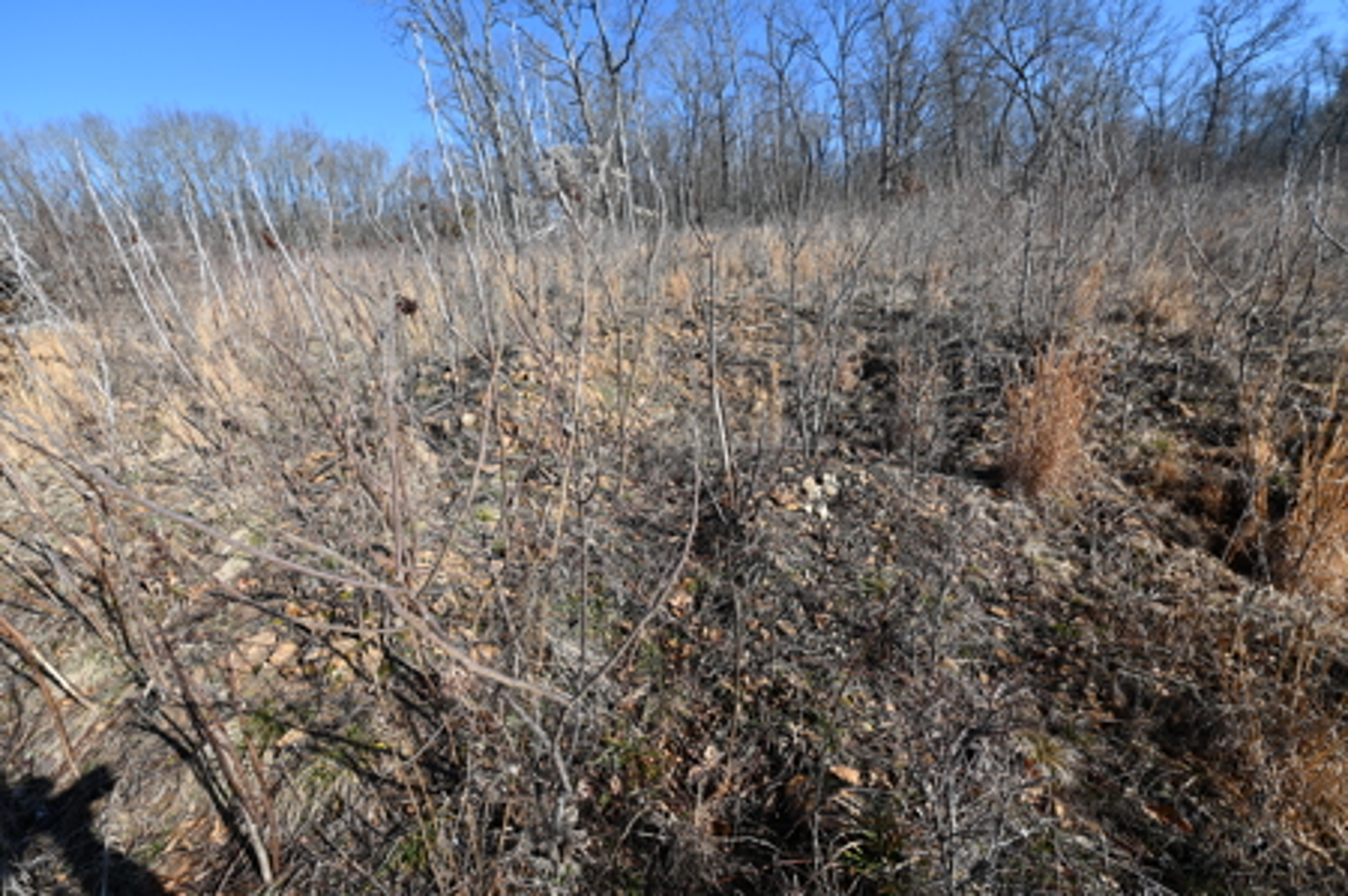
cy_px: 448
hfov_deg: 100.5
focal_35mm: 15
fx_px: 561
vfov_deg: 77.2
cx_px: 674
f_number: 6.3
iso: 100
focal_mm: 15
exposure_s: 1/320
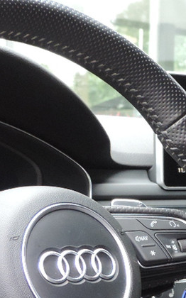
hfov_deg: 10.7
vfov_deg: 17.2
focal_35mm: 120
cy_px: 242
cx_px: 221
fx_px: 975
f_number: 3.2
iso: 400
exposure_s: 1/50
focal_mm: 5.8
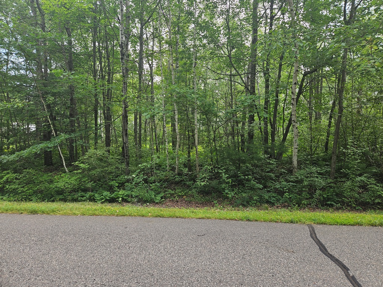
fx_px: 254
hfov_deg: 73.9
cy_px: 144
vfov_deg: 58.9
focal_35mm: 23
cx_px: 192
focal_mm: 5.4
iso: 25
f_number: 1.8
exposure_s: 1/214
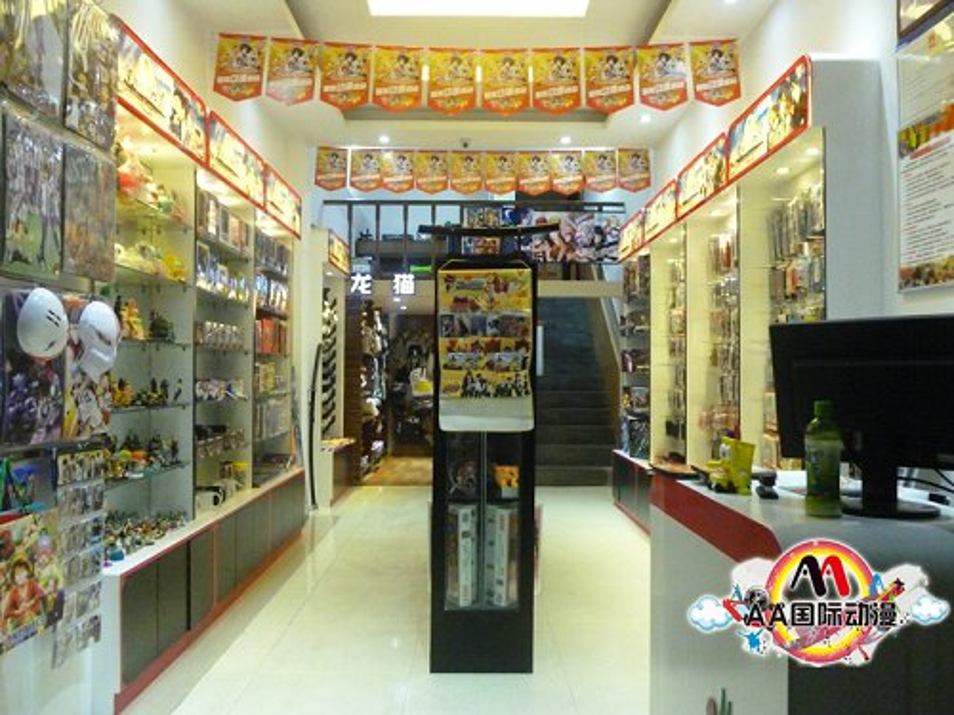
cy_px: 358
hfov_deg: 63.4
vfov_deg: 49.7
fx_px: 772
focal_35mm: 28
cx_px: 477
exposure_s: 1/25
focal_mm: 5
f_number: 3.1
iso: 800
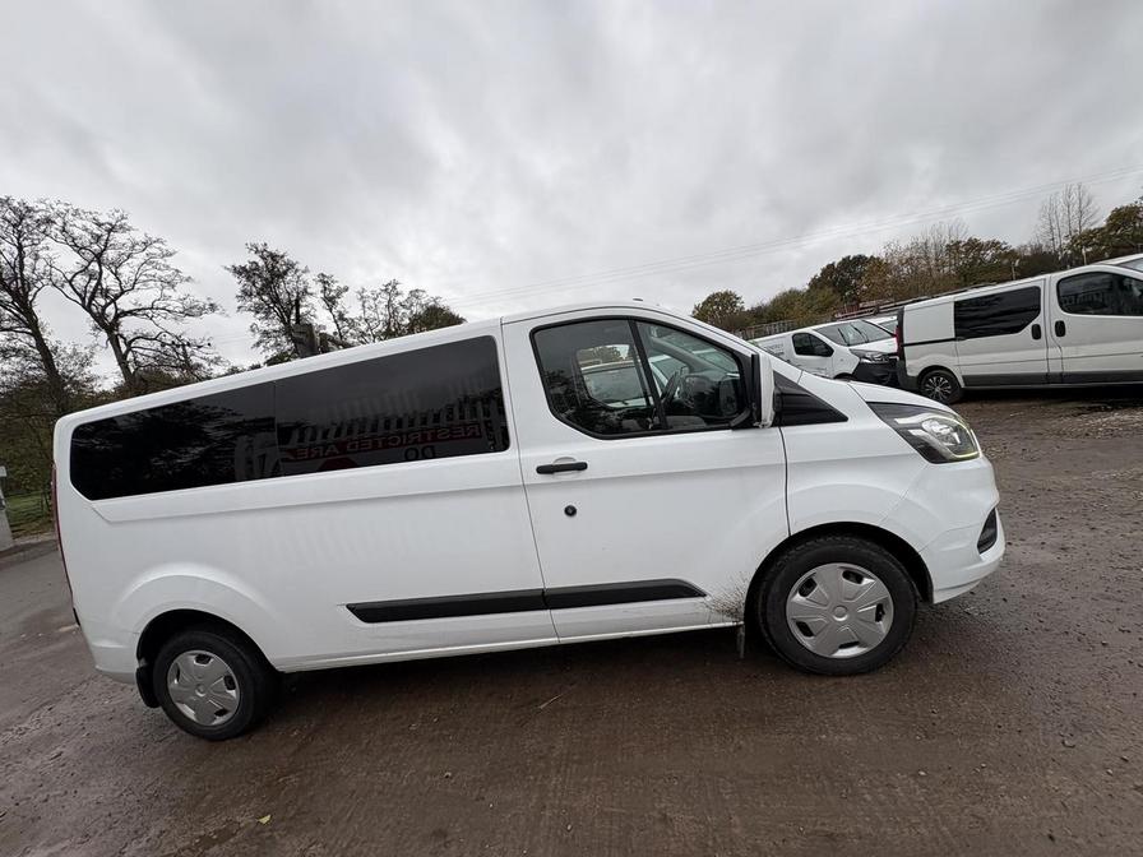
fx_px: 462
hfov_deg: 102.1
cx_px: 572
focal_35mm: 14
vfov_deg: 85.7
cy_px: 428
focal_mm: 2.22
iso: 40
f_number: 2.2
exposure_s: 1/390
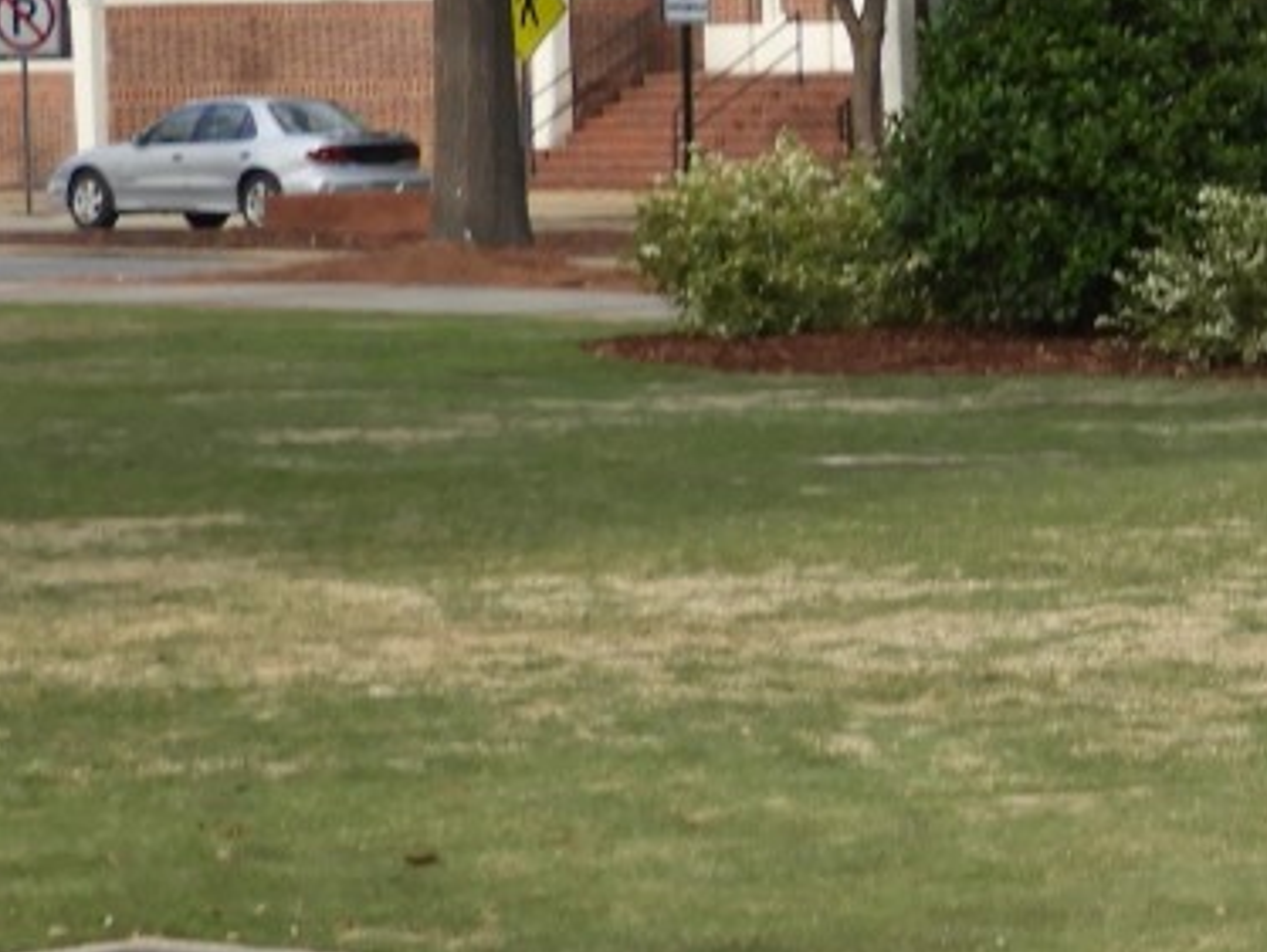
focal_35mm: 231
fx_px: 8460
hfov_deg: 8.2
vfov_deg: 6.4
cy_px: 349
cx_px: 2314
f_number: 4.2
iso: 100
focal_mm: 10.7
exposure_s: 1/400
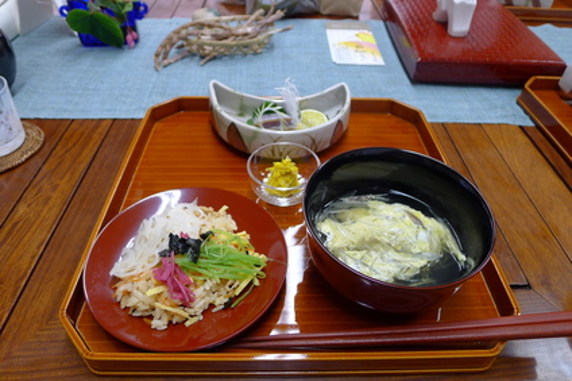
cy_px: 190
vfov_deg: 53.1
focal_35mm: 24
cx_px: 286
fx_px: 381
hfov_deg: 73.8
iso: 160
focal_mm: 5.1
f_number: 2
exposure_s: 1/60
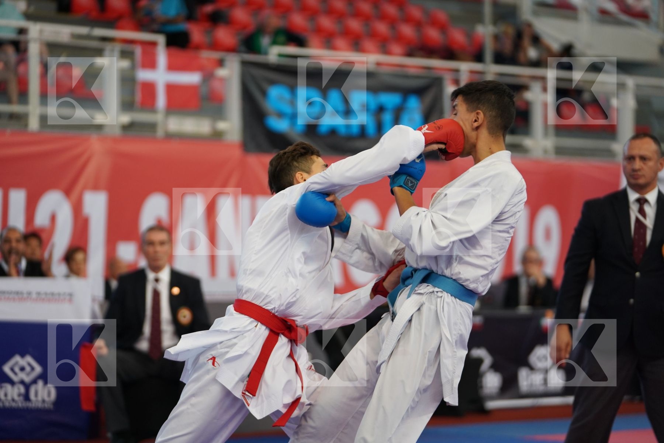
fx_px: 2324
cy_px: 222
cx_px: 332
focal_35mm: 126
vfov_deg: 10.9
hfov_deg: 16.3
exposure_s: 1/800
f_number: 2.8
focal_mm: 126
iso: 1600
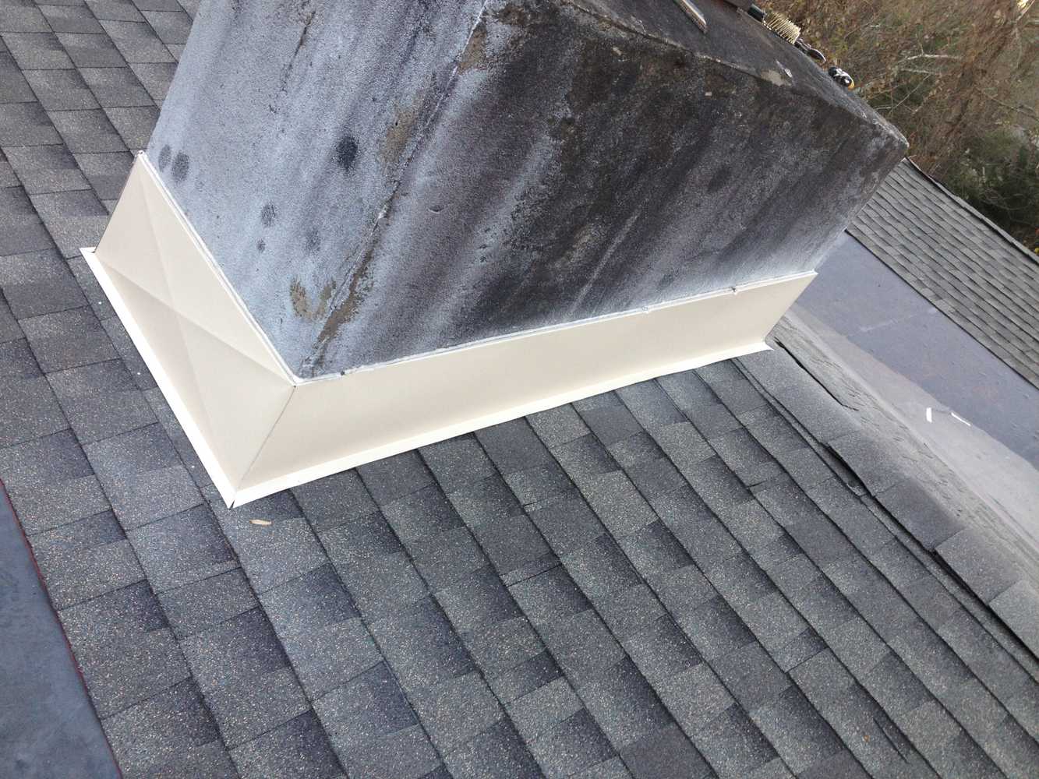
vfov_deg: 40.7
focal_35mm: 35
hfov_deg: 52.6
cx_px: 520
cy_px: 390
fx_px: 1051
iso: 64
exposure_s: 1/60
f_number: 2.4
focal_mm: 4.28
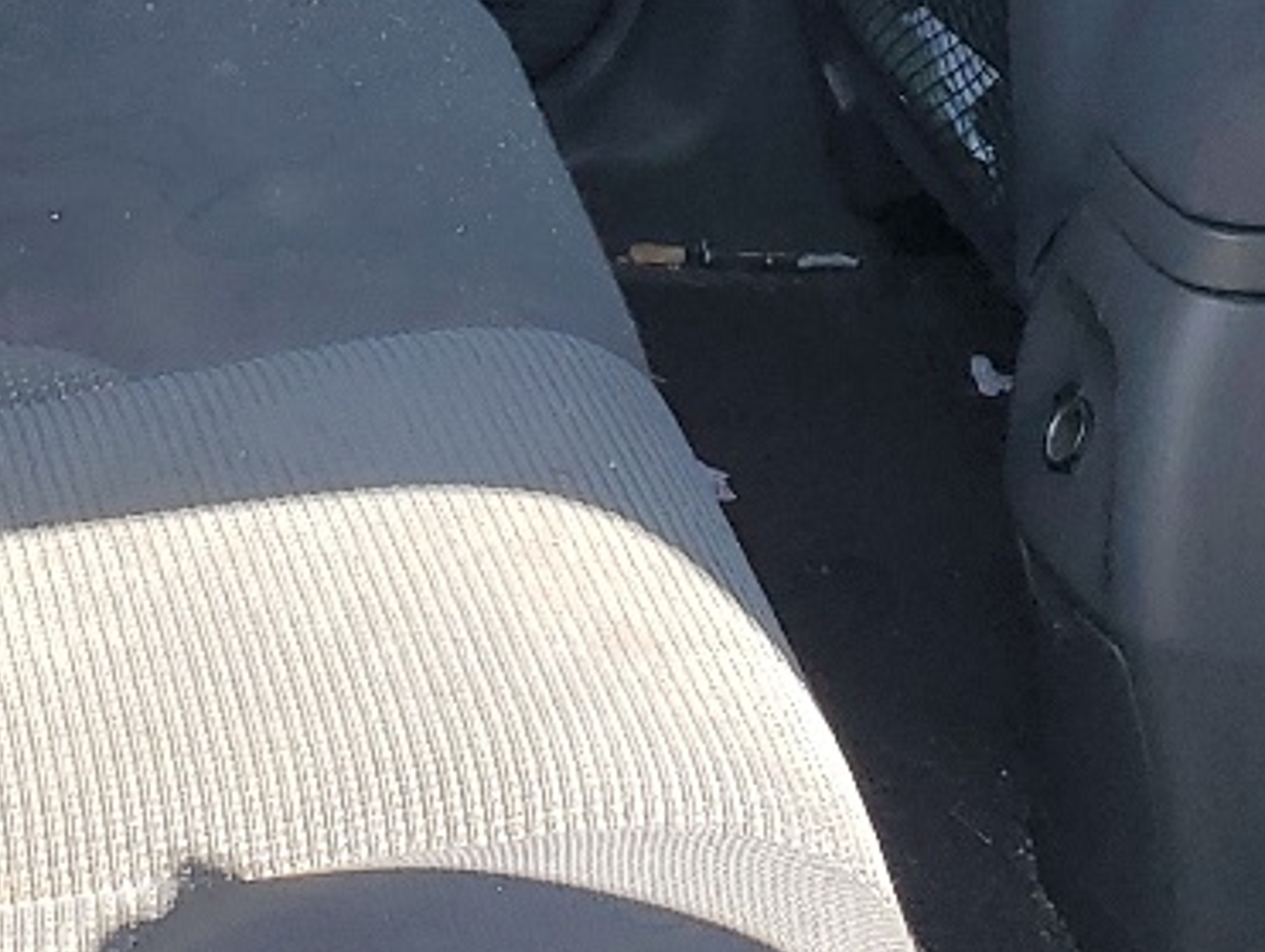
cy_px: -123
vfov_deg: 13.0
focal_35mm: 112
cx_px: 334
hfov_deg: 17.5
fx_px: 4097
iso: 50
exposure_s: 1/714
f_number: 1.5
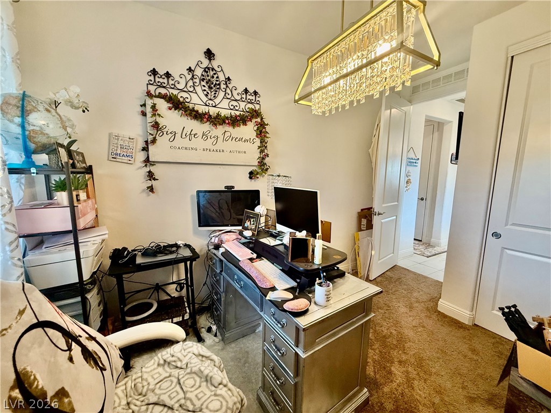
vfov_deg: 85.7
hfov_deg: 102.1
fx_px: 223
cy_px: 206
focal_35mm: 14
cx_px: 276
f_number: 2.2
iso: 250
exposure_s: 1/120
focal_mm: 2.22
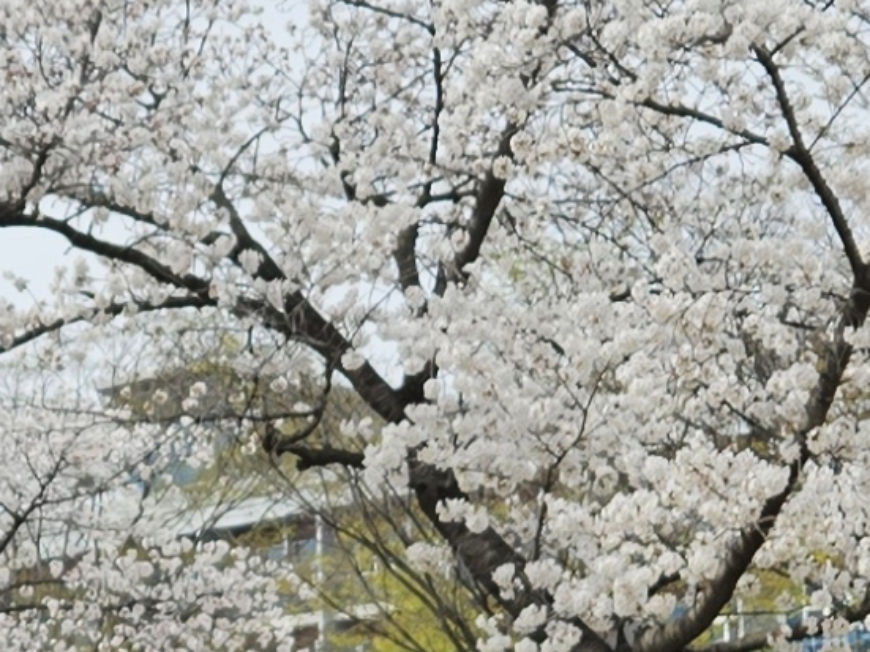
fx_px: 4196
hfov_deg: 11.5
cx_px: -281
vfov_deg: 8.8
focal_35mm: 167
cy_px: 688
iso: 25
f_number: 1.8
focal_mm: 5.4
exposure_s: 1/1218
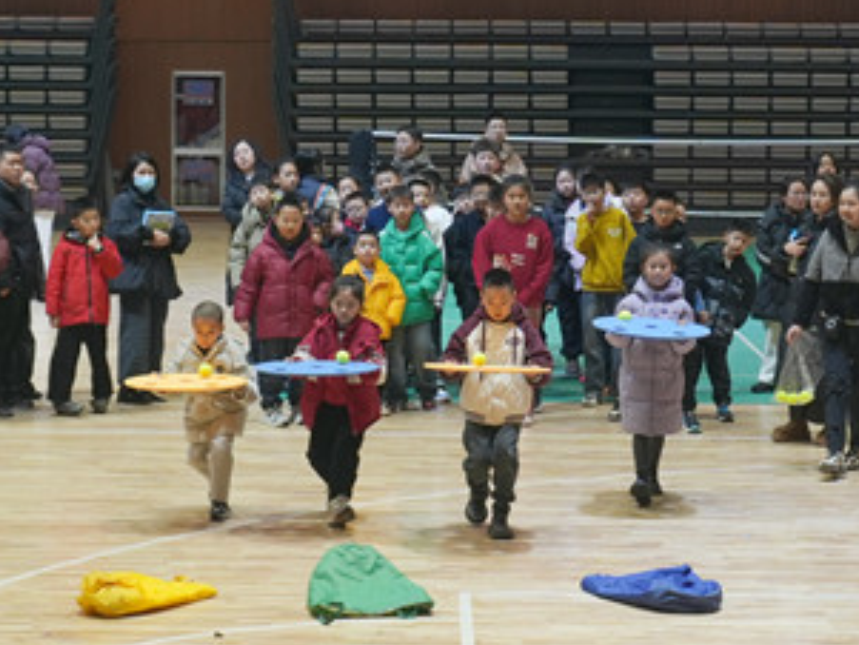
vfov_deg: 21.9
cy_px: 260
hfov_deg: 28.9
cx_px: 511
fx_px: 1663
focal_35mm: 67
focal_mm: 35
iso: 640
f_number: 4
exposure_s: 1/160
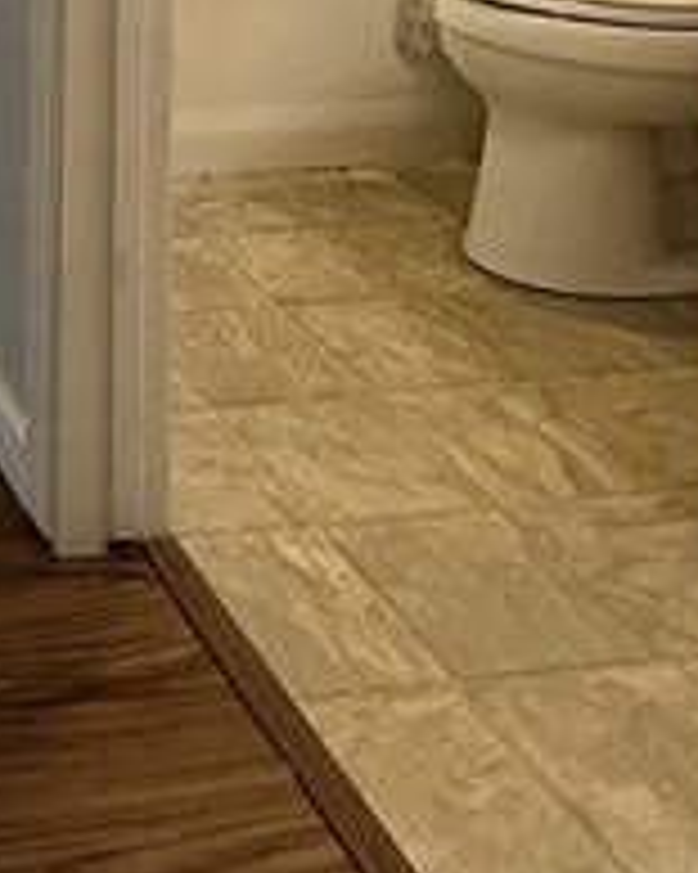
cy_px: -374
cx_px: -324
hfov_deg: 23.1
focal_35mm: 54
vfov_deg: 26.8
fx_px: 1396
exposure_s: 1/120
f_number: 2.2
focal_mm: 2.22
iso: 500
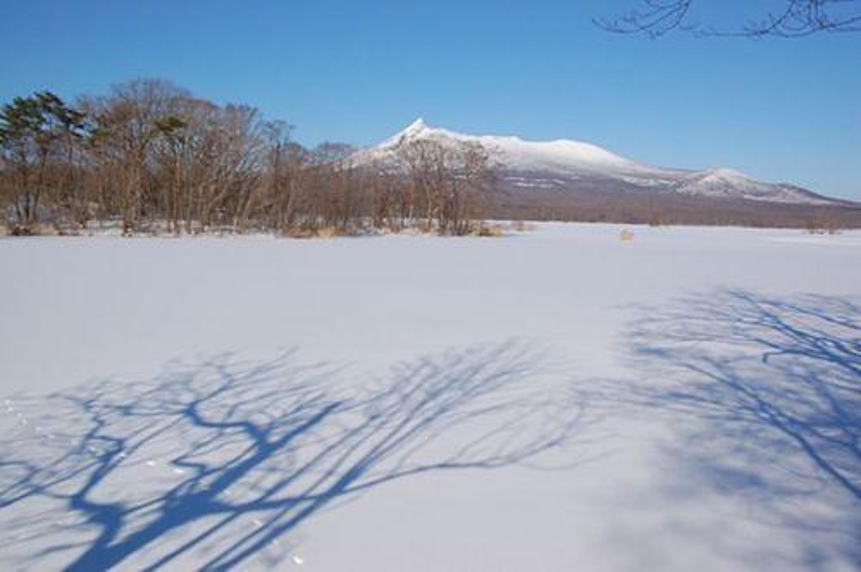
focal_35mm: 33
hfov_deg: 57.3
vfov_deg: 39.9
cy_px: 286
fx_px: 788
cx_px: 430
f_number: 8
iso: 800
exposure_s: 1/4000
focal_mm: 22
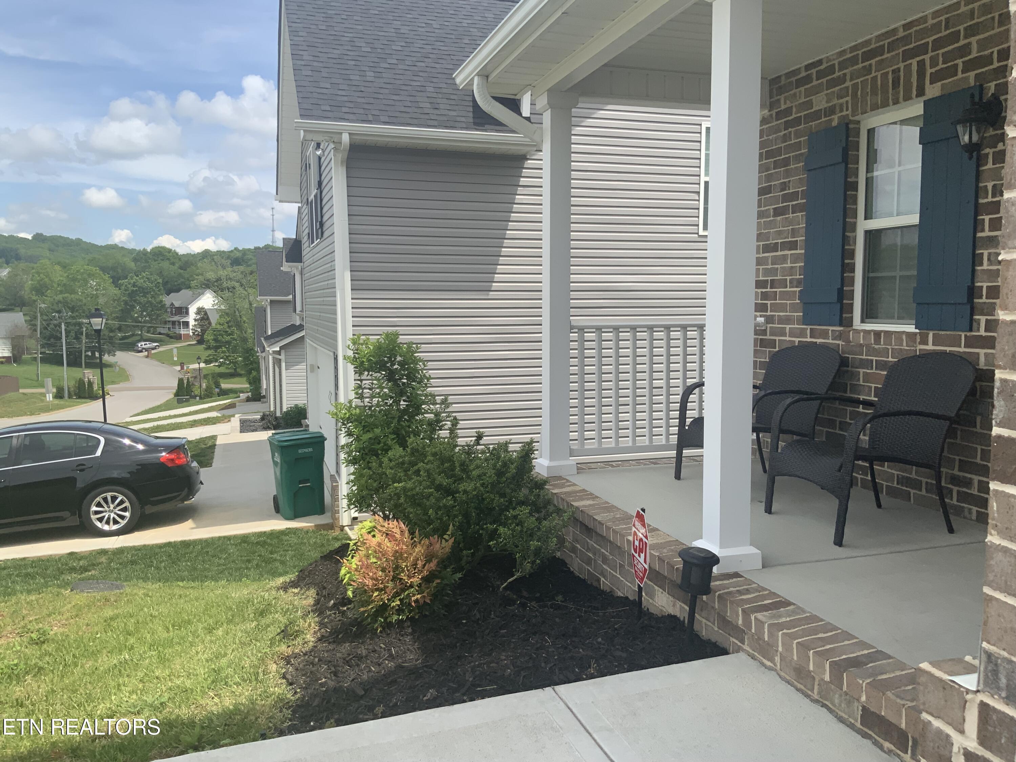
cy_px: 381
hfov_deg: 61.7
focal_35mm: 29
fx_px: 851
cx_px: 508
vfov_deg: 48.2
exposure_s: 1/1377
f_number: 1.8
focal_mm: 3
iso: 16
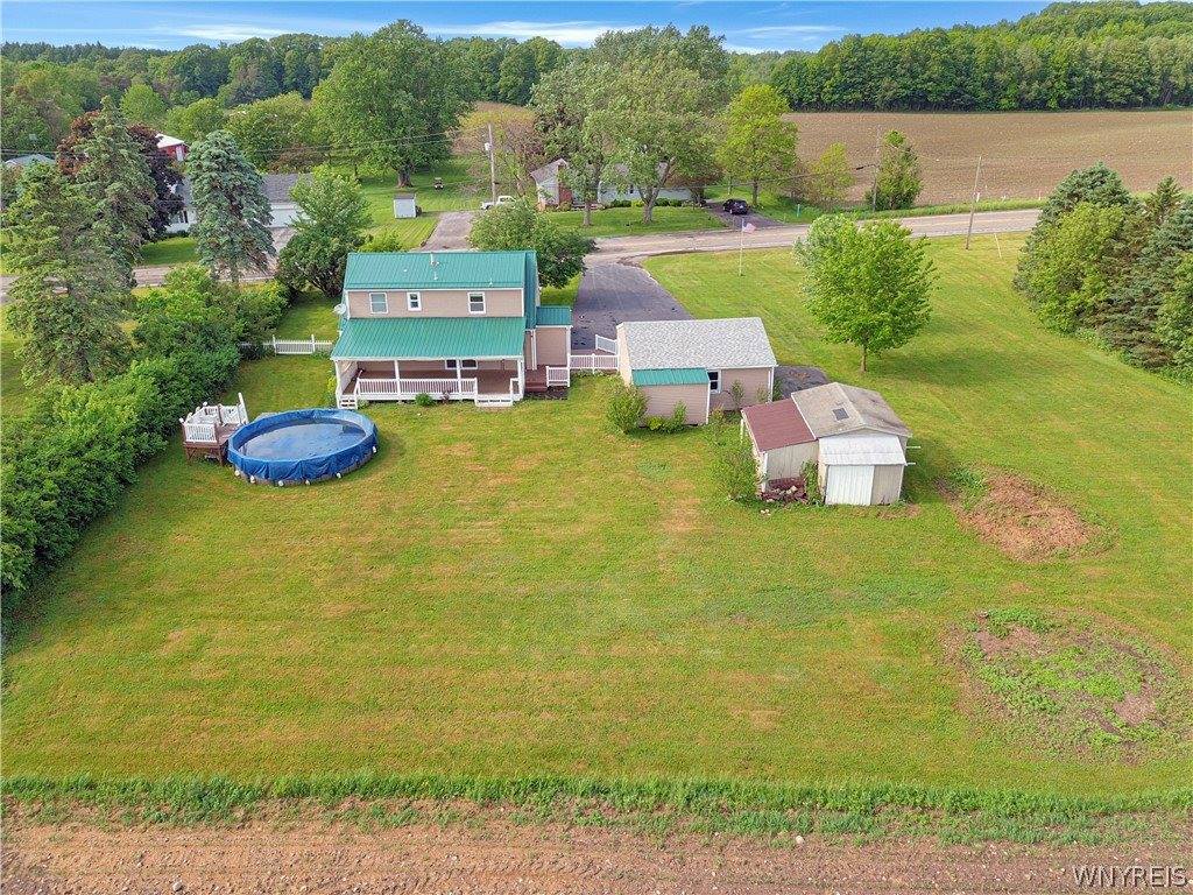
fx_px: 896
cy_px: 448
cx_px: 596
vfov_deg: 53.1
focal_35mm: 26
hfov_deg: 67.3
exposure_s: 1/220
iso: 100
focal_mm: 4.73
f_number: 2.2
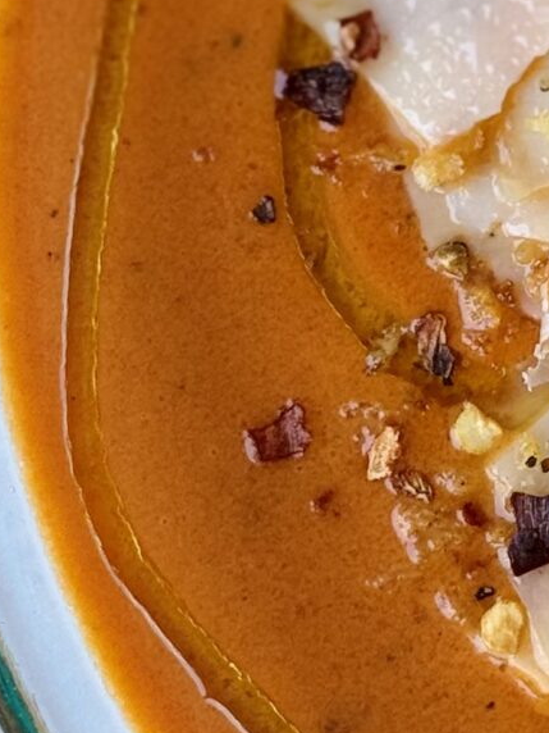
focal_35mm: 215
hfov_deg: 6.8
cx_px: 806
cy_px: 83
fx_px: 4546
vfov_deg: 9.2
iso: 50
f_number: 1.78
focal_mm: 6.76
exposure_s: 1/158
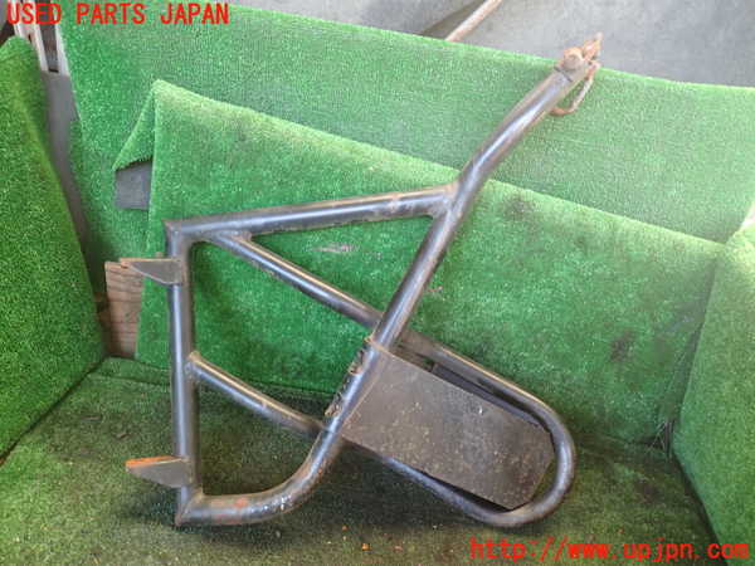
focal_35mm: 25
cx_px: 378
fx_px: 545
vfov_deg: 54.9
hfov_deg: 69.4
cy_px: 283
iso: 200
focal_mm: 4.5
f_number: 2
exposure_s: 1/50
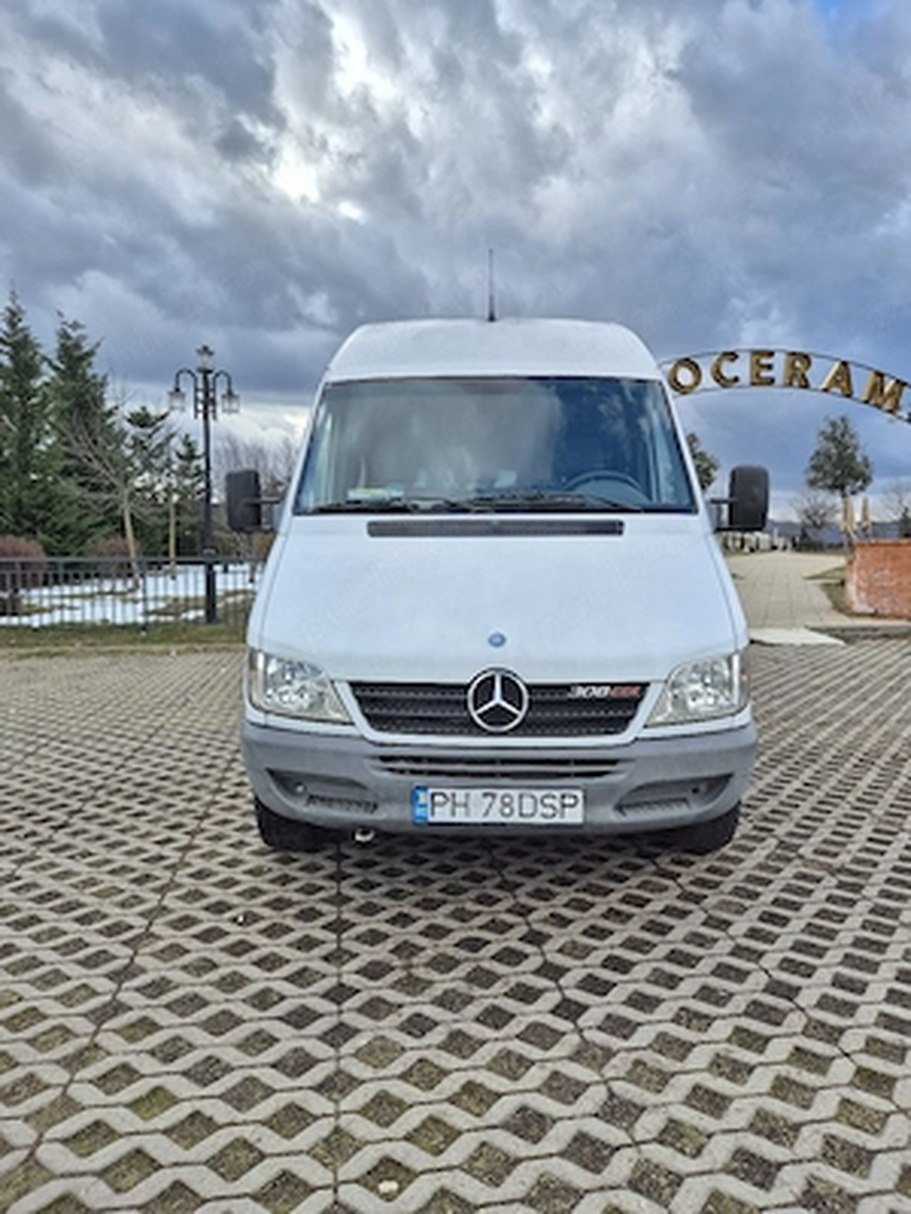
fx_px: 807
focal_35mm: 23
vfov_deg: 73.9
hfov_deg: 58.9
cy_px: 607
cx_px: 456
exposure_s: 1/909
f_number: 1.8
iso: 25
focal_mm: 5.4
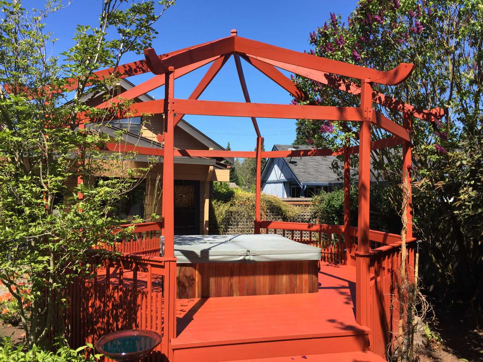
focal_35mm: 29
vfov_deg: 48.2
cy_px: 181
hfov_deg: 61.7
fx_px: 405
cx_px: 242
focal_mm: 4.15
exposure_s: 1/1068
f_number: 2.2
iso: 32
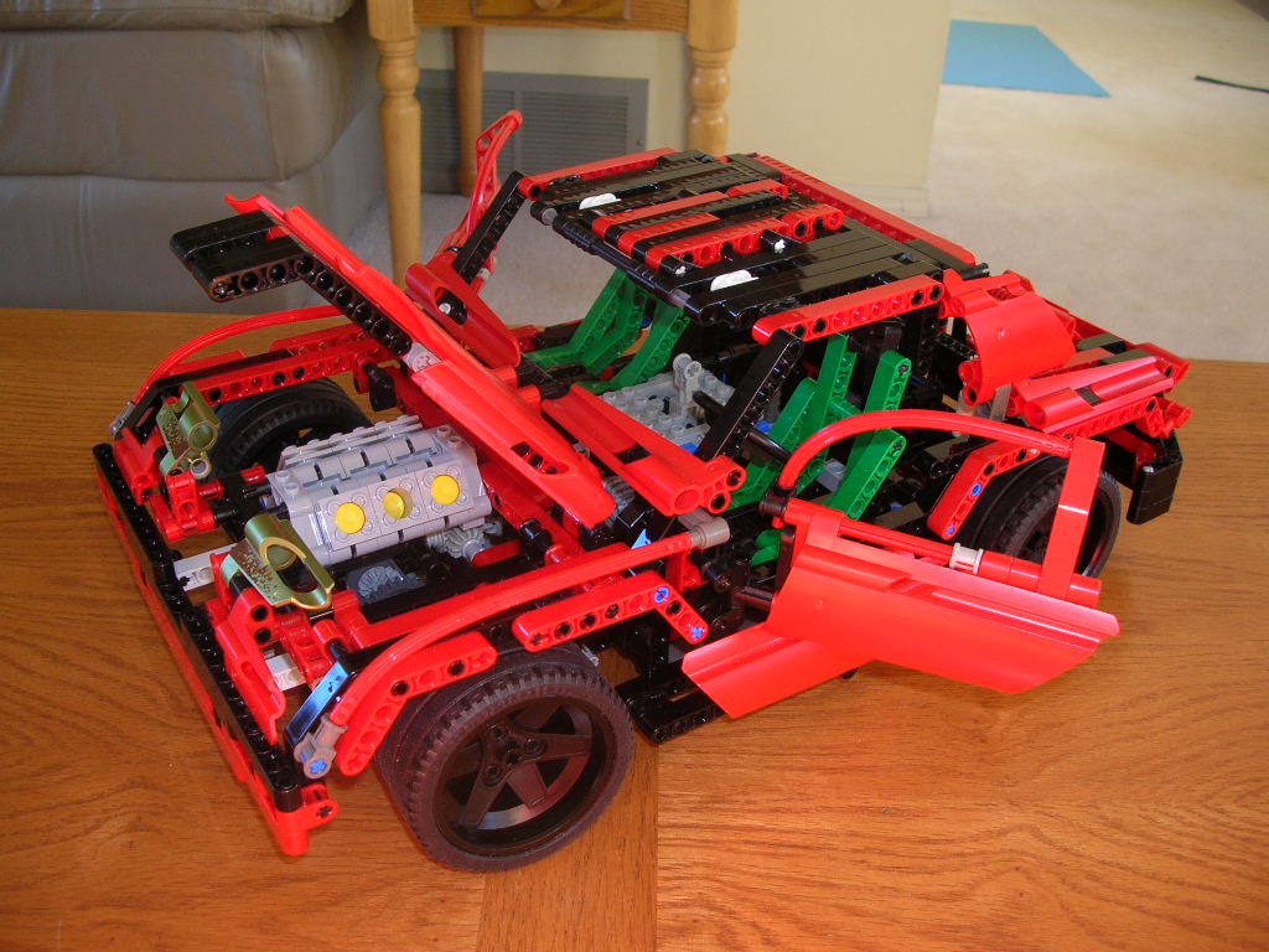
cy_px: 476
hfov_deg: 52.6
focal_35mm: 35
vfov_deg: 40.7
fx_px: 1283
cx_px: 634
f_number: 2.8
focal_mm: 5.8
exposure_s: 1/30
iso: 50
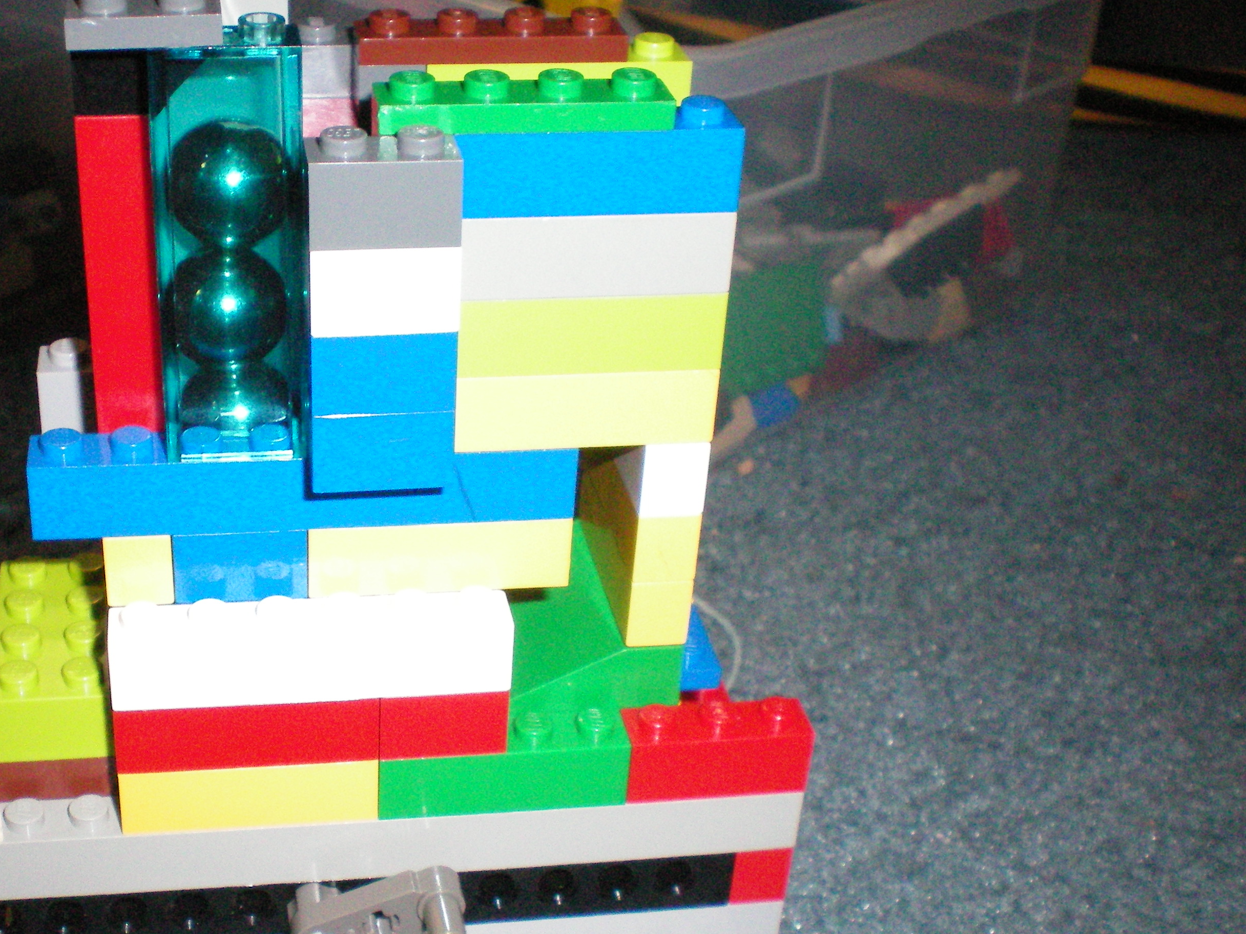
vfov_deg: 28.5
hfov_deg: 37.1
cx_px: 428
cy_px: 579
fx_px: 1836
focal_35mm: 51
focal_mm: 6.3
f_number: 4.6
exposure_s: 1/60
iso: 400
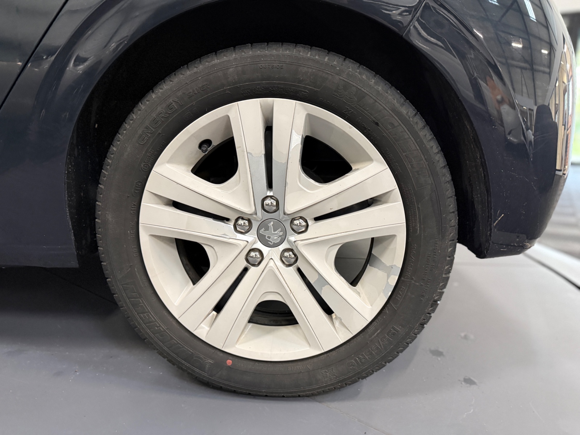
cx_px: 290
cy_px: 218
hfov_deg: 71.6
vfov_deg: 56.8
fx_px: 402
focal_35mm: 24
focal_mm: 6.76
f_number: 1.78
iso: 640
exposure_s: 1/50
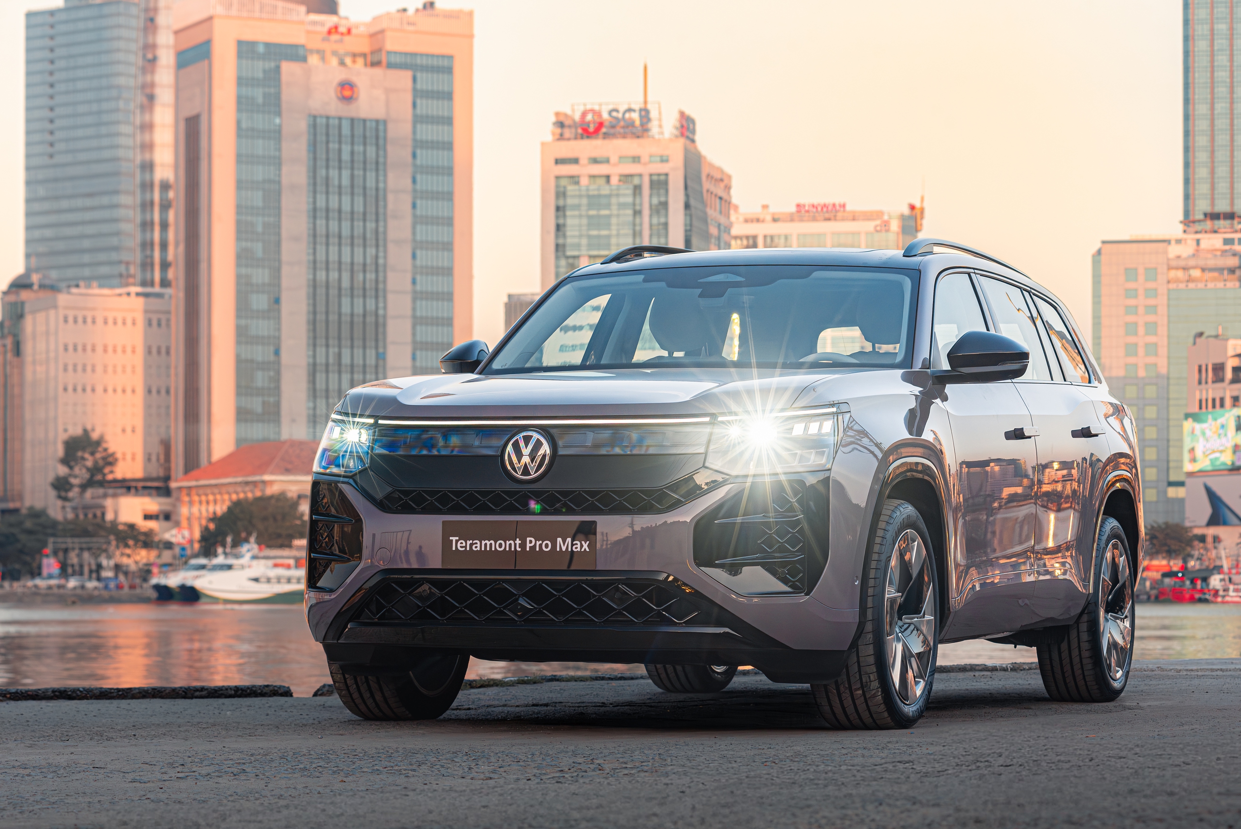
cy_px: 414
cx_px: 620
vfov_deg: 13.7
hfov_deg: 20.4
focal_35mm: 100
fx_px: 3448
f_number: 8
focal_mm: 100
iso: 1250
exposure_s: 1/400
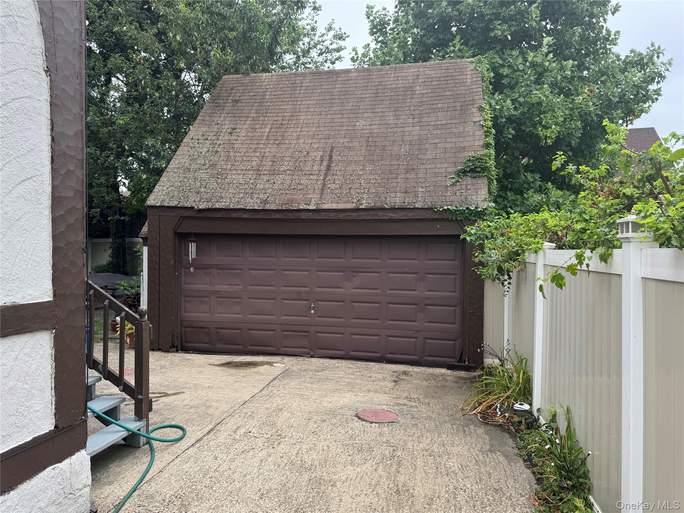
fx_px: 474
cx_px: 342
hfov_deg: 71.6
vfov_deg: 56.8
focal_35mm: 24
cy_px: 256
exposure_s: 1/518
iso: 80
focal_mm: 6.76
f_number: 1.78
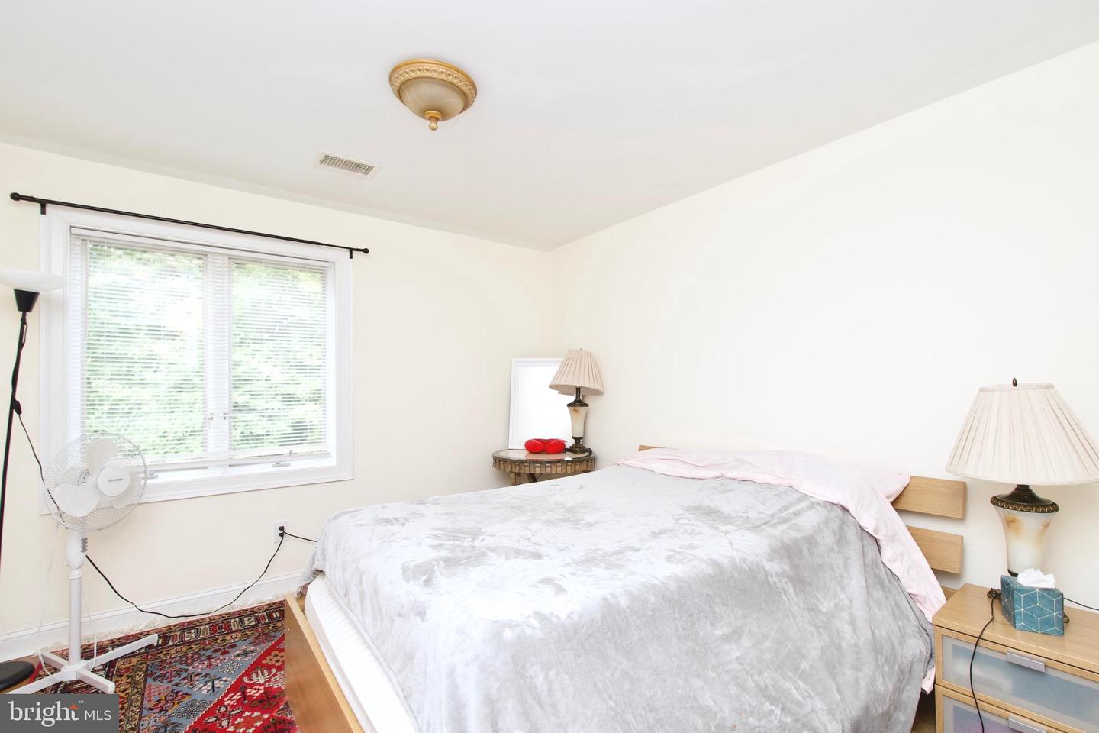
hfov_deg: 100.4
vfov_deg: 77.3
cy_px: 366
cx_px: 550
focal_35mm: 15
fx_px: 458
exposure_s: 1/13
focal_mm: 10
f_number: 7.1
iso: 320
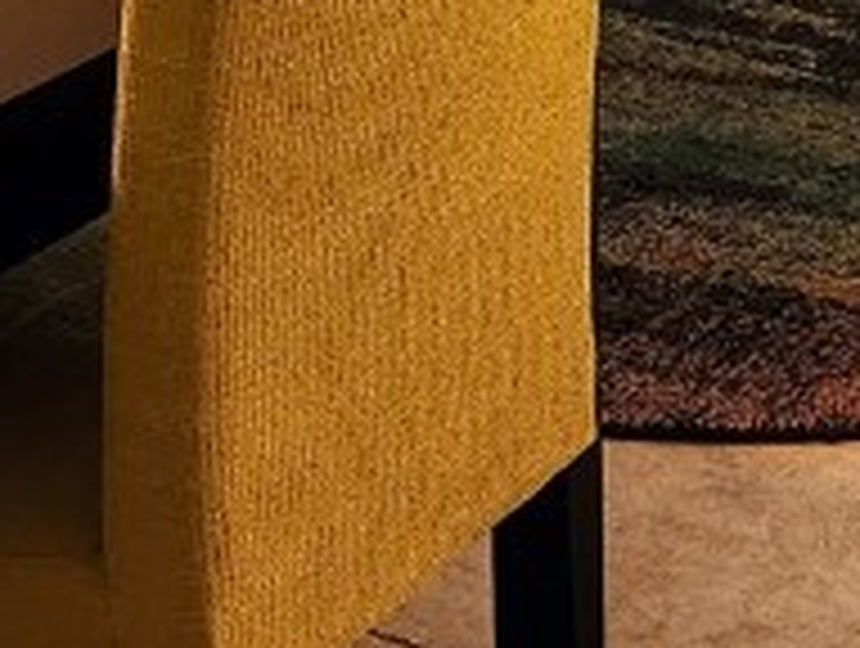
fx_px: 3062
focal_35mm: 123
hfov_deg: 15.9
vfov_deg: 11.2
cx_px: 675
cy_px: -526
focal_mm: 5.4
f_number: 1.8
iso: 320
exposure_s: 1/120
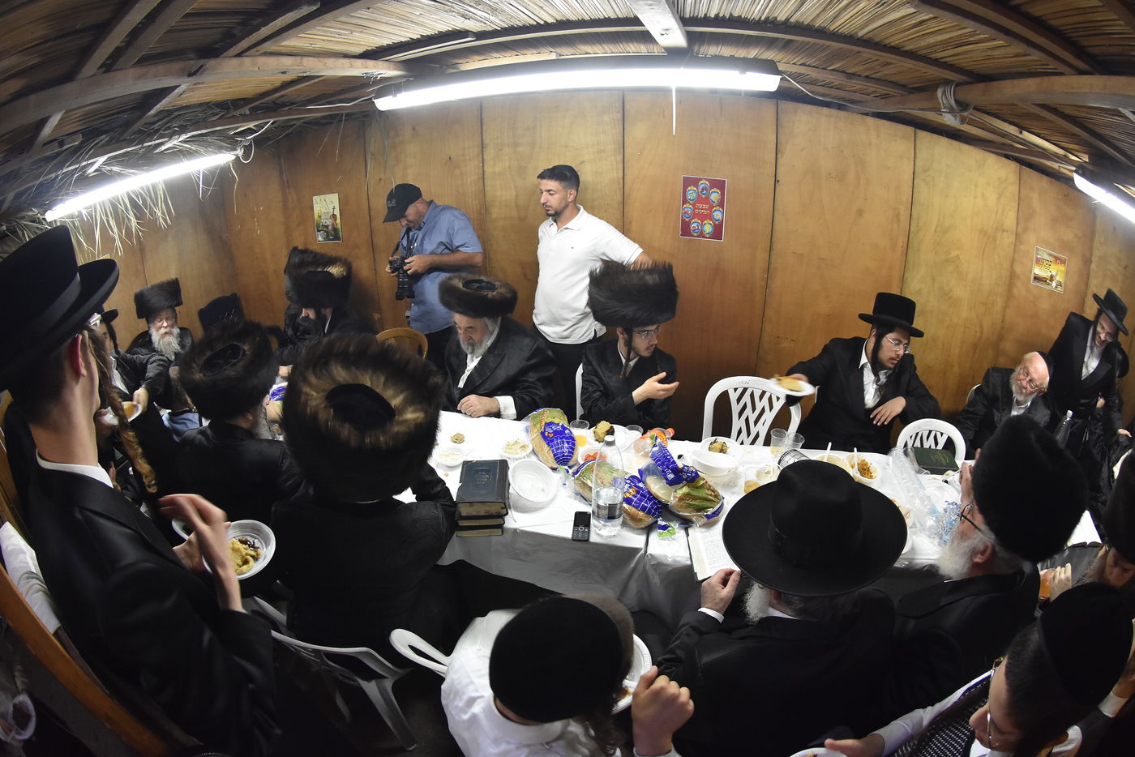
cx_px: 568
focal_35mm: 16
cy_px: 378
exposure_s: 1/60
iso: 2000
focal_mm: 10.5
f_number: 5.6
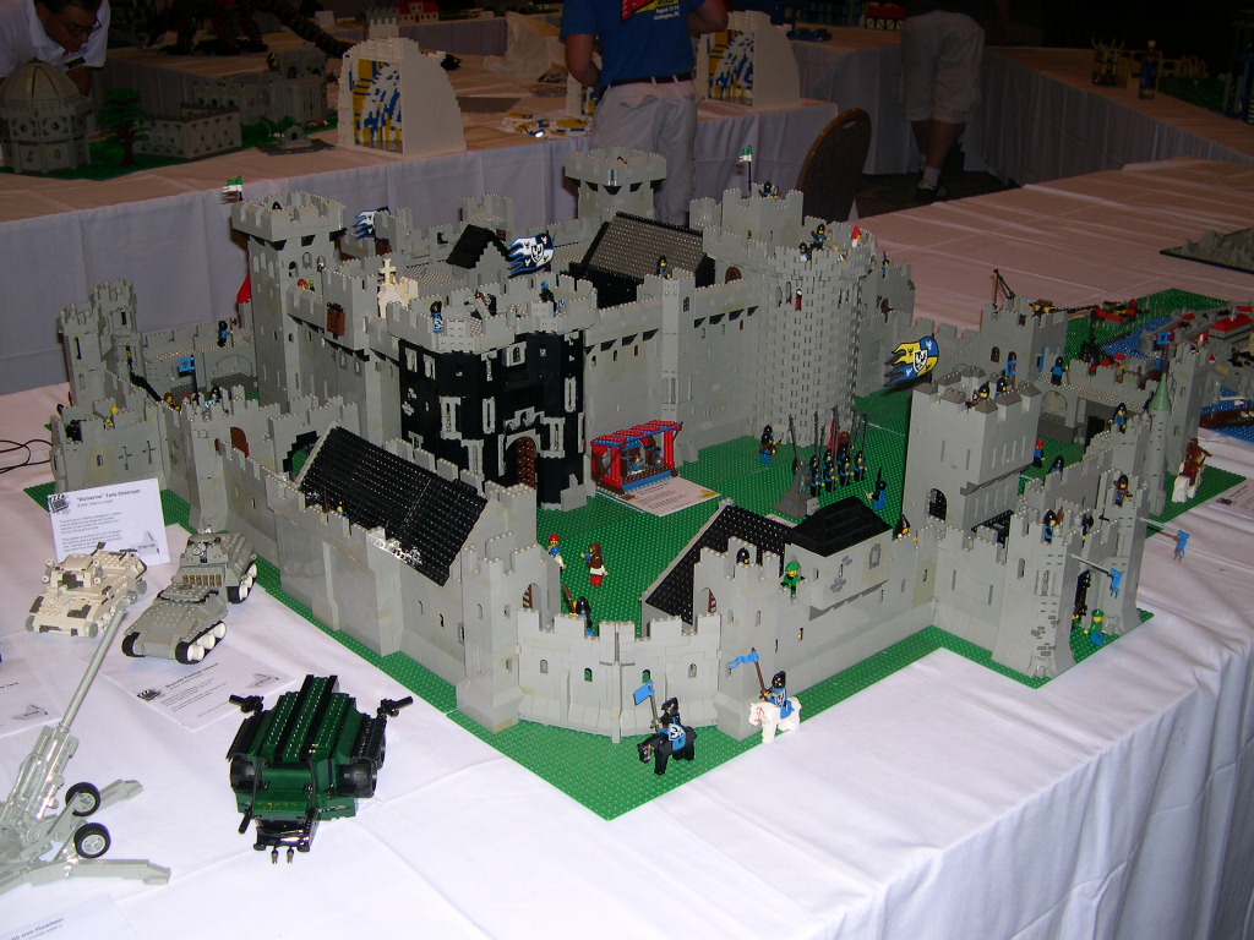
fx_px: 1377
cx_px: 627
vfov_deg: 37.7
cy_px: 470
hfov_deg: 49.0
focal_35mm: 38
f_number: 2.8
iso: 100
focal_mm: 8
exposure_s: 1/60
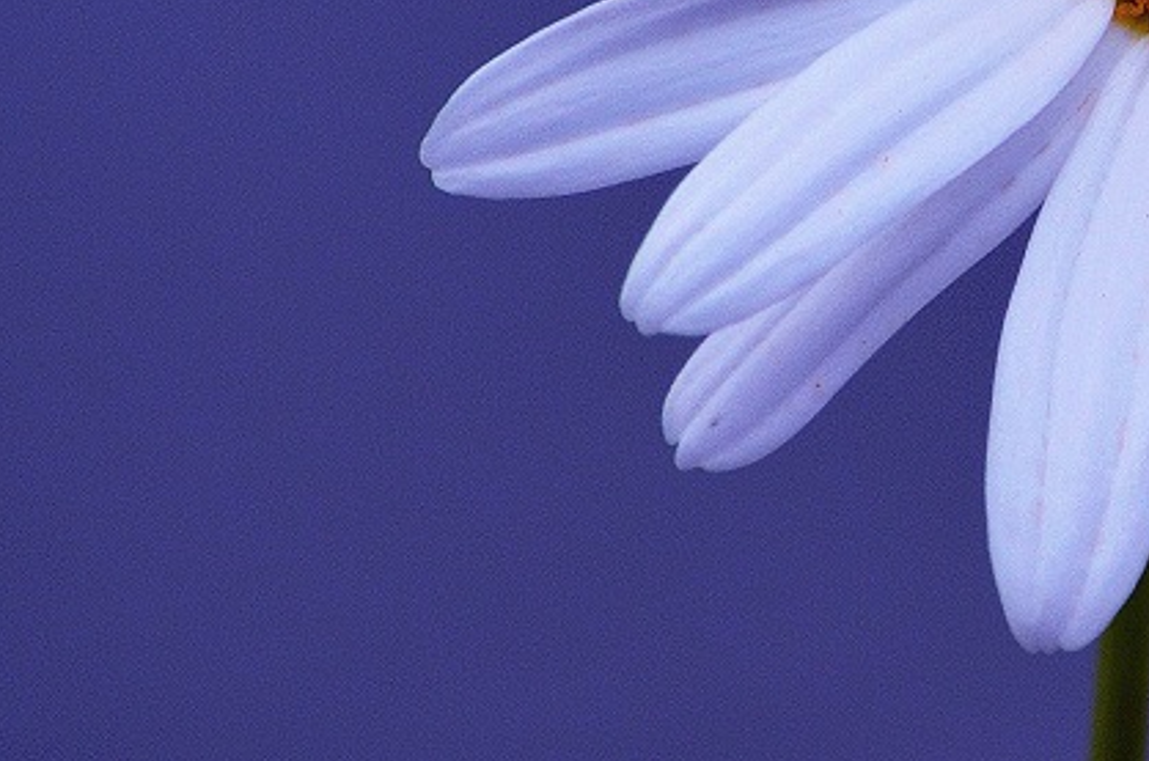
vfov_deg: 1.1
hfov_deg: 1.6
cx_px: 1286
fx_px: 41189
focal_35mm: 1293
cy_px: -122
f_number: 9
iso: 400
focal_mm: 300
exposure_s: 1/125
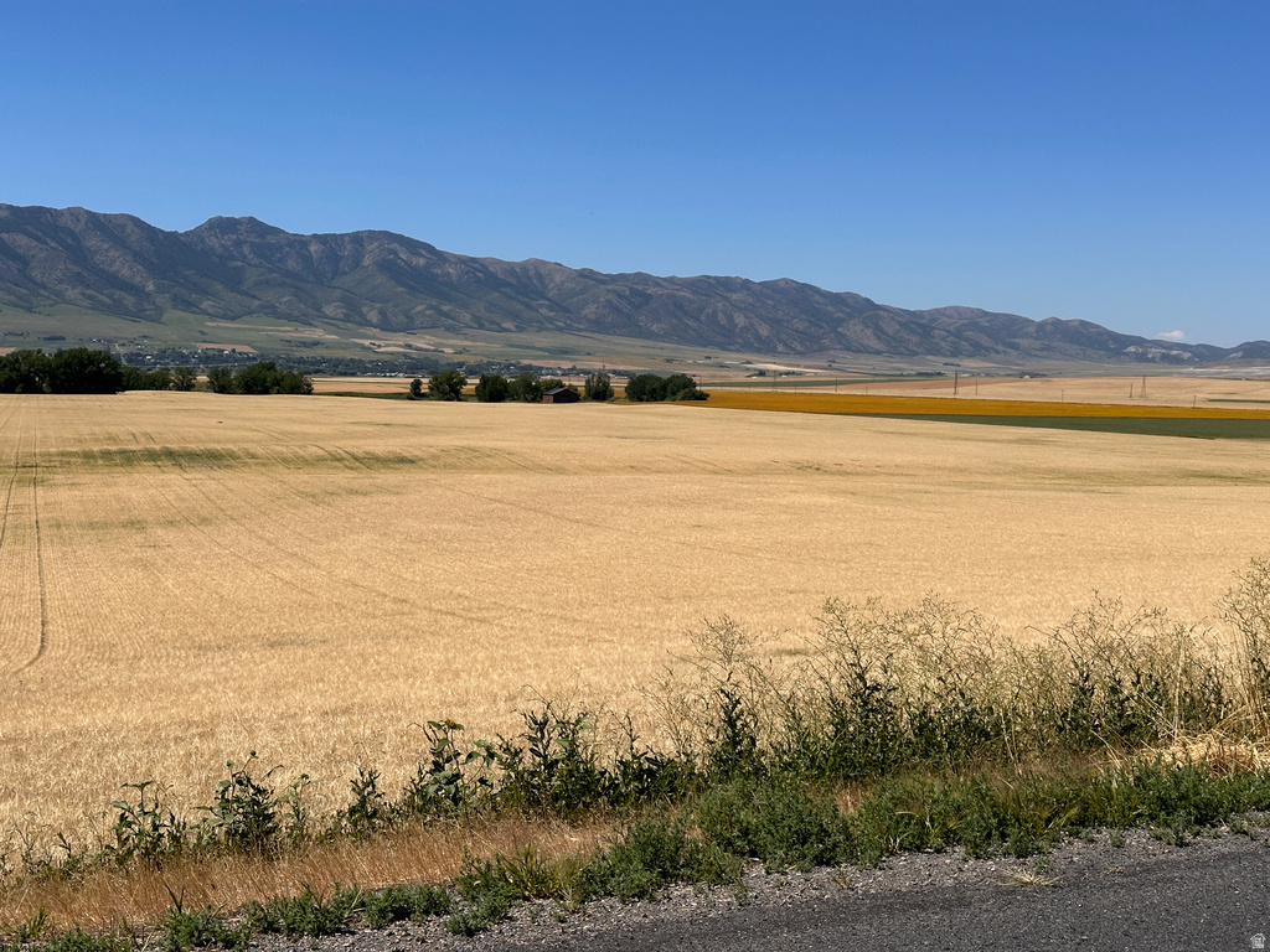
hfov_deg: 39.7
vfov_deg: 30.3
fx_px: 1761
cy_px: 476
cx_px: 635
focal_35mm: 48
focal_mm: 6.86
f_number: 1.78
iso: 64
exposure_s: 1/7576
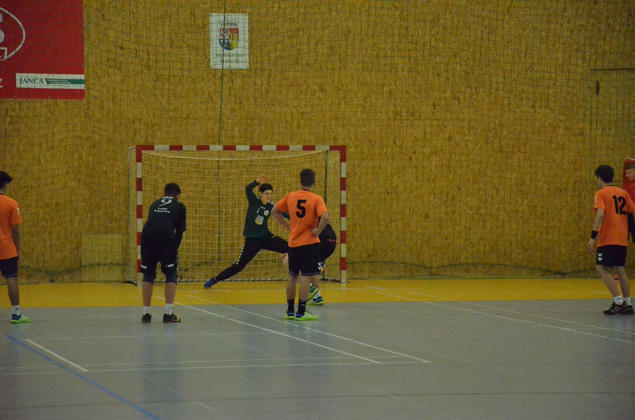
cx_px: 318
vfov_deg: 8.7
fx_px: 2772
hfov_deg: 13.1
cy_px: 210
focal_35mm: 158
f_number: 5.6
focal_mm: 105
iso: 6400
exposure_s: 1/1000
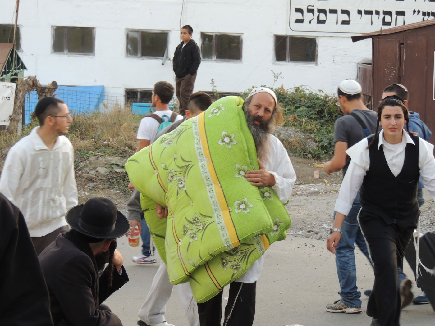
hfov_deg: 13.6
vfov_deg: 10.2
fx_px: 1822
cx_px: 218
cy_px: 163
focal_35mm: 145
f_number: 4.4
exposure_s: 1/60
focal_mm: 25.8
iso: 200
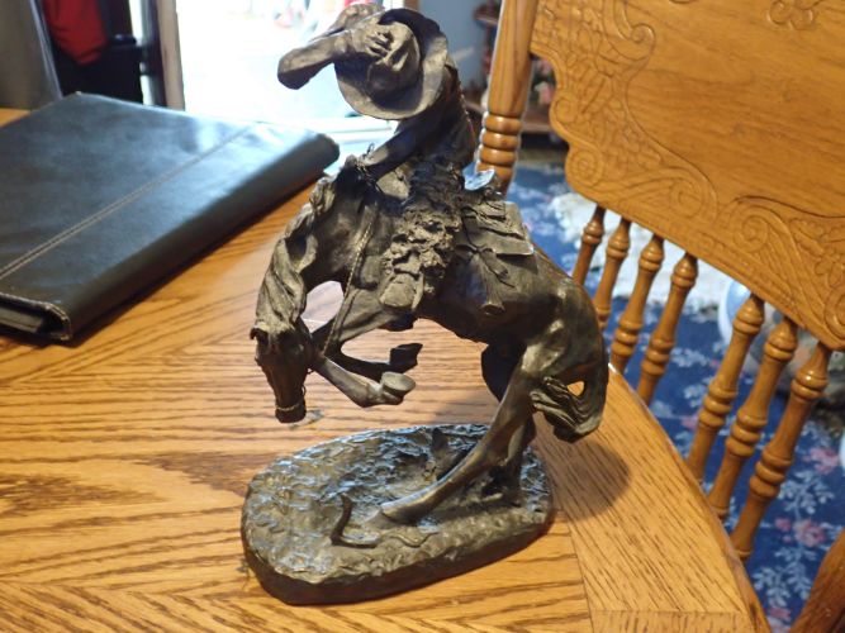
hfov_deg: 51.4
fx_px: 879
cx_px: 422
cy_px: 316
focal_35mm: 36
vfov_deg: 39.6
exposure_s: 1/40
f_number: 2.5
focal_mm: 6.37
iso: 1000
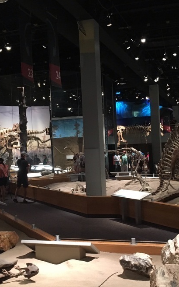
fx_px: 375
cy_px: 154
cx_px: 86
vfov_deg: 41.8
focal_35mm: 48
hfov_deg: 26.9
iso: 200
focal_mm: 4.15
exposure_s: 1/15
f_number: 2.2
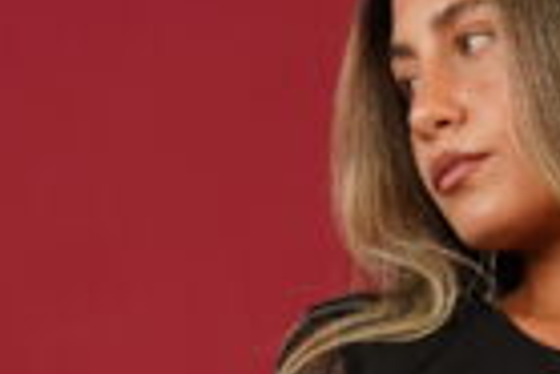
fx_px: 4256
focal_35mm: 273
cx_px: 631
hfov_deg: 7.5
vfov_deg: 4.7
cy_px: 1319
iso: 640
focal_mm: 38.9
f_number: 3.5
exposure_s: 1/320
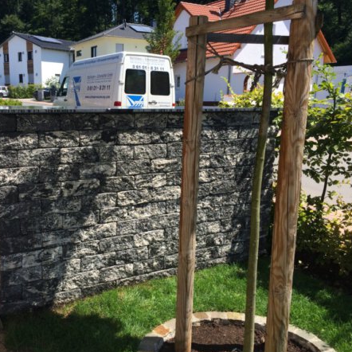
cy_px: 178
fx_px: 414
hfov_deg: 45.4
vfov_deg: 46.0
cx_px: 119
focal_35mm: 36
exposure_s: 1/1466
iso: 32
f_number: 2.2
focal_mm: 4.12
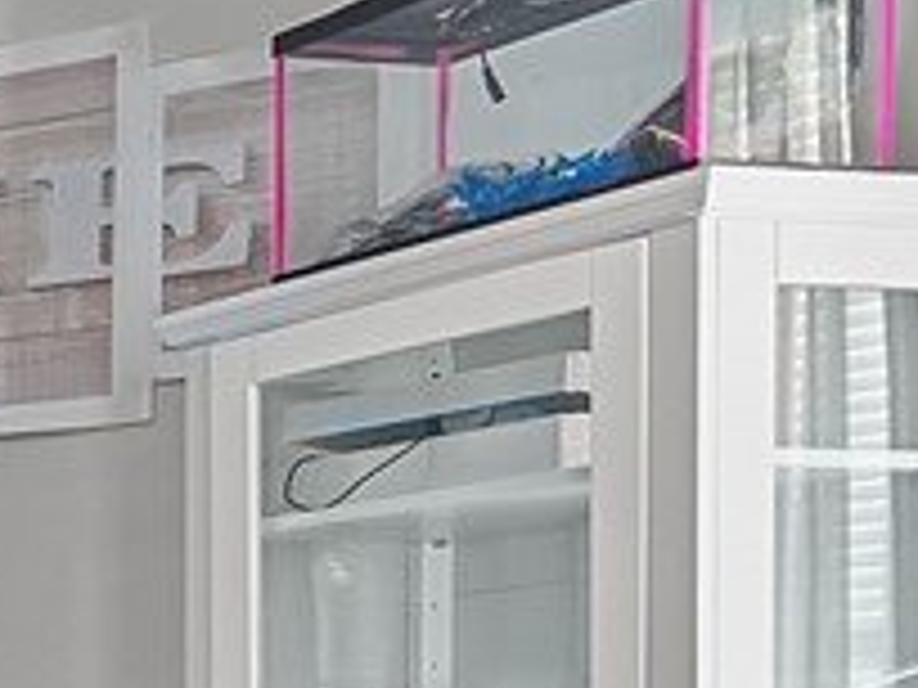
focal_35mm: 87
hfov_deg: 13.7
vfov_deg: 15.9
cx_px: -1440
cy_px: 949
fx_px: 2307
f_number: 9
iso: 320
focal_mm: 17
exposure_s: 4
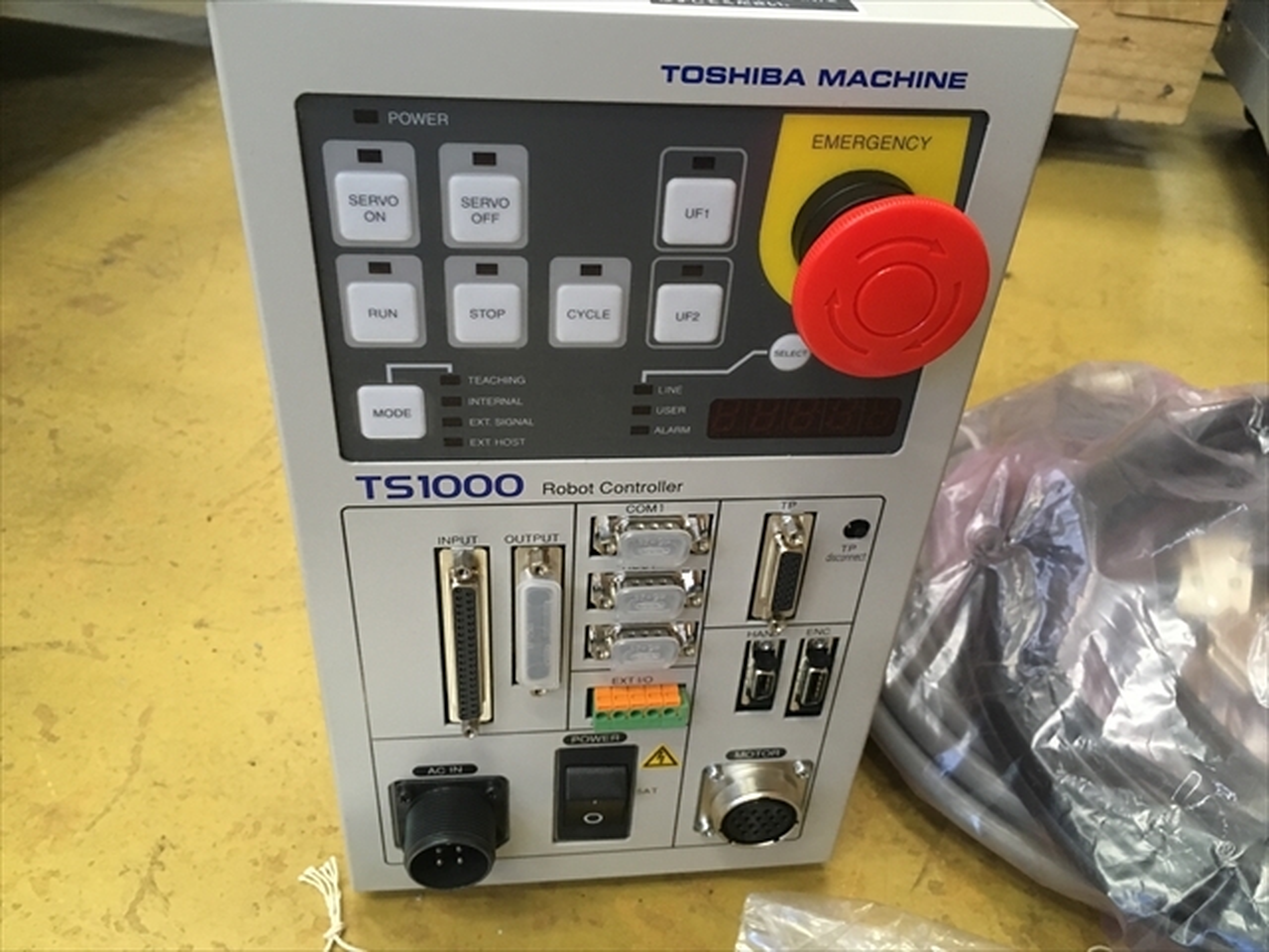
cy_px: 476
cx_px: 634
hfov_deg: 61.7
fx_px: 1063
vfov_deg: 48.2
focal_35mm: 29
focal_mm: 4.15
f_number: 2.2
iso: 160
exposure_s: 1/30
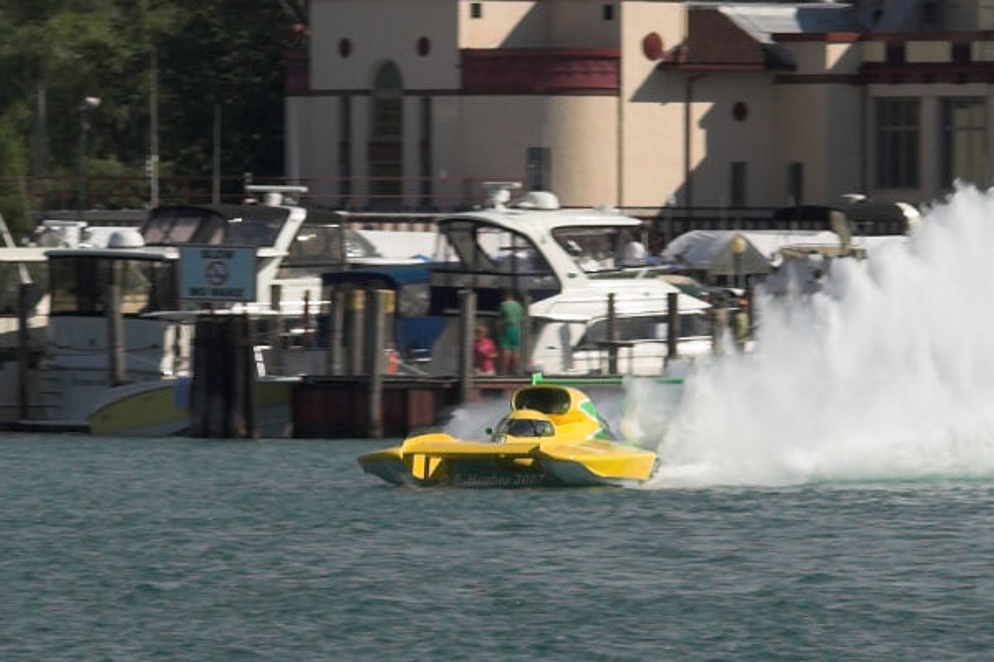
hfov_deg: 8.6
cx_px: 497
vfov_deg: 5.7
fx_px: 6626
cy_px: 331
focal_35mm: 240
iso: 200
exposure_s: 1/400
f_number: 11
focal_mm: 160
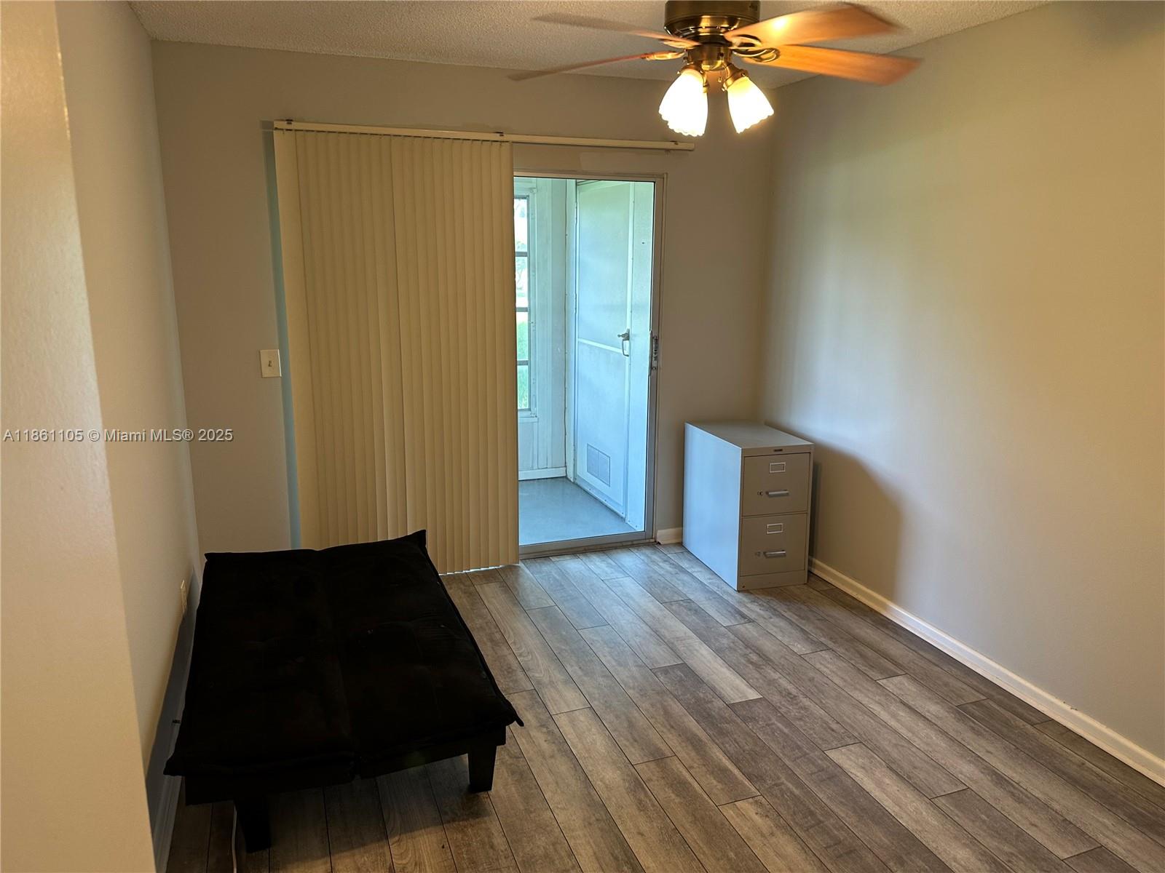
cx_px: 582
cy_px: 436
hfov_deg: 71.6
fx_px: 808
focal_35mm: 24
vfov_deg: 56.8
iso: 125
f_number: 1.78
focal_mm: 6.86
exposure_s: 1/60
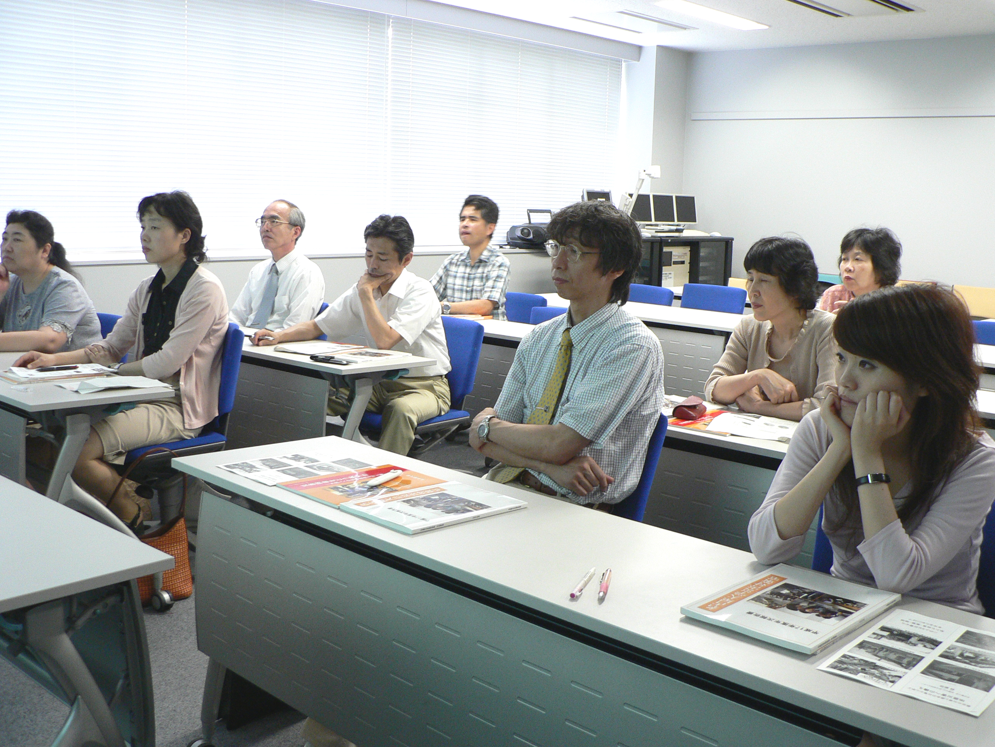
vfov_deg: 39.7
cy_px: 374
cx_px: 498
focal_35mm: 36
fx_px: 1035
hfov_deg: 51.4
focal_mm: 6
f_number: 2.8
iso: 150
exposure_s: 1/20
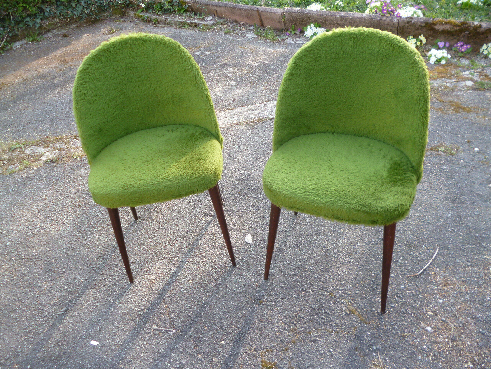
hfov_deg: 63.4
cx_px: 246
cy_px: 184
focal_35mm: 28
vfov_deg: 49.7
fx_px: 397
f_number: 3.1
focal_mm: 5
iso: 100
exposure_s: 1/80
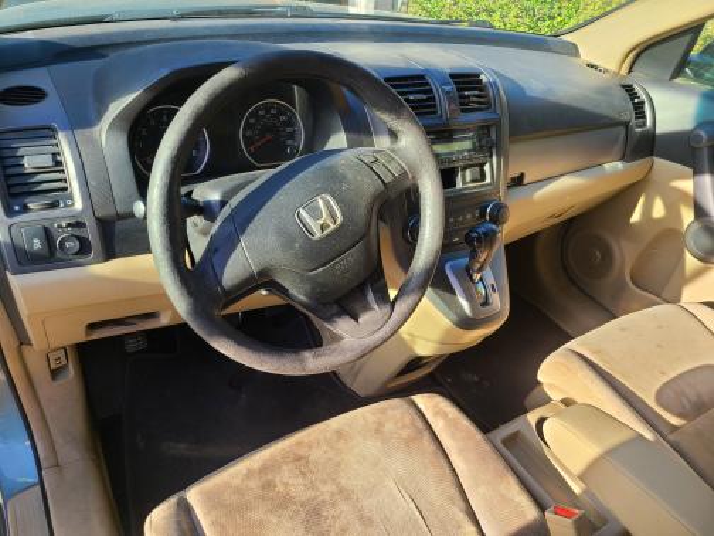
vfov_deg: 53.1
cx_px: 357
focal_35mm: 26
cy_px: 268
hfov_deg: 67.3
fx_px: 536
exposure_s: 1/230
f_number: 1.8
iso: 40
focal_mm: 5.4
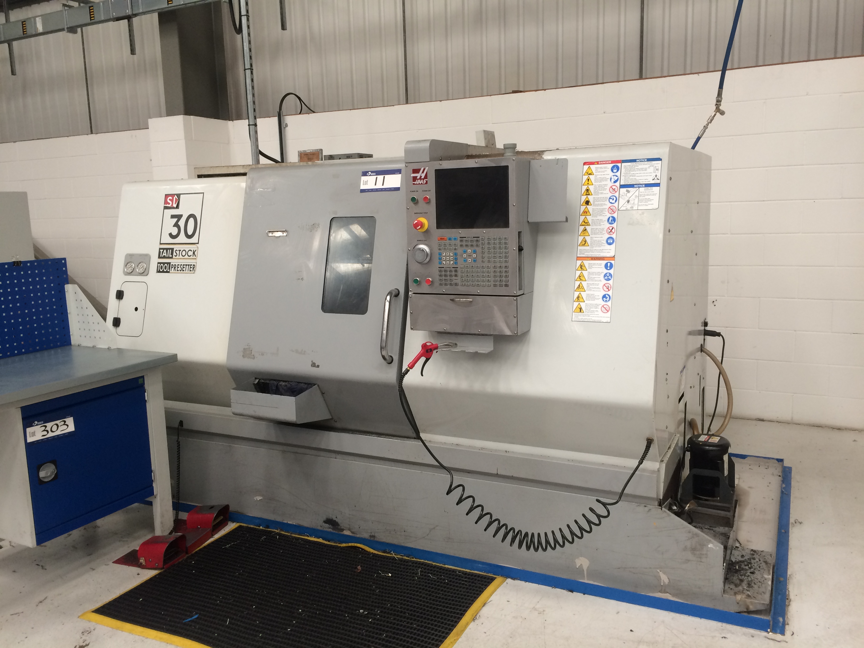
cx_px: 432
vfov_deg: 48.2
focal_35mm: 29
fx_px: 724
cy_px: 324
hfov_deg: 61.7
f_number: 2.2
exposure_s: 1/33
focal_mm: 4.15
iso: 100
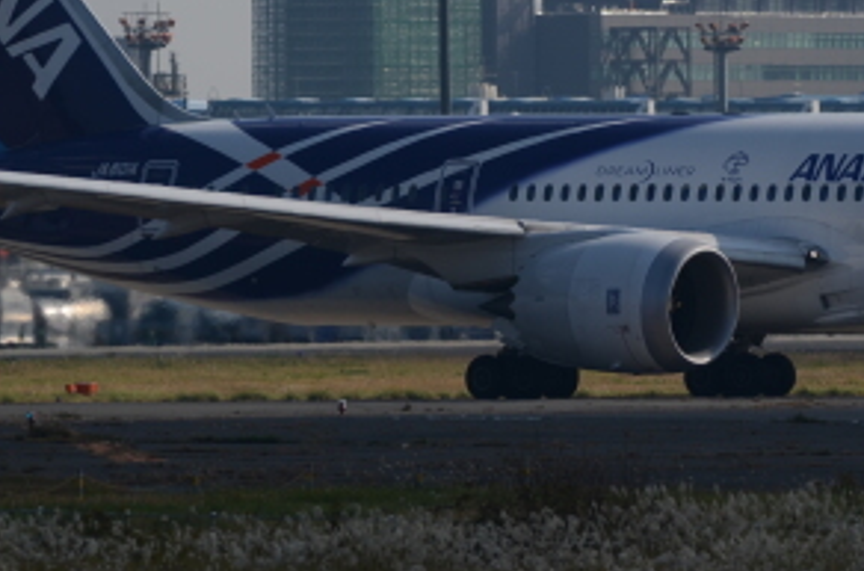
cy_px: -4
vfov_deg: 1.8
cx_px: 713
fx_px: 18095
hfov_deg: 2.7
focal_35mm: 756
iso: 100
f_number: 5.6
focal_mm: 230
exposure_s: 1/1250
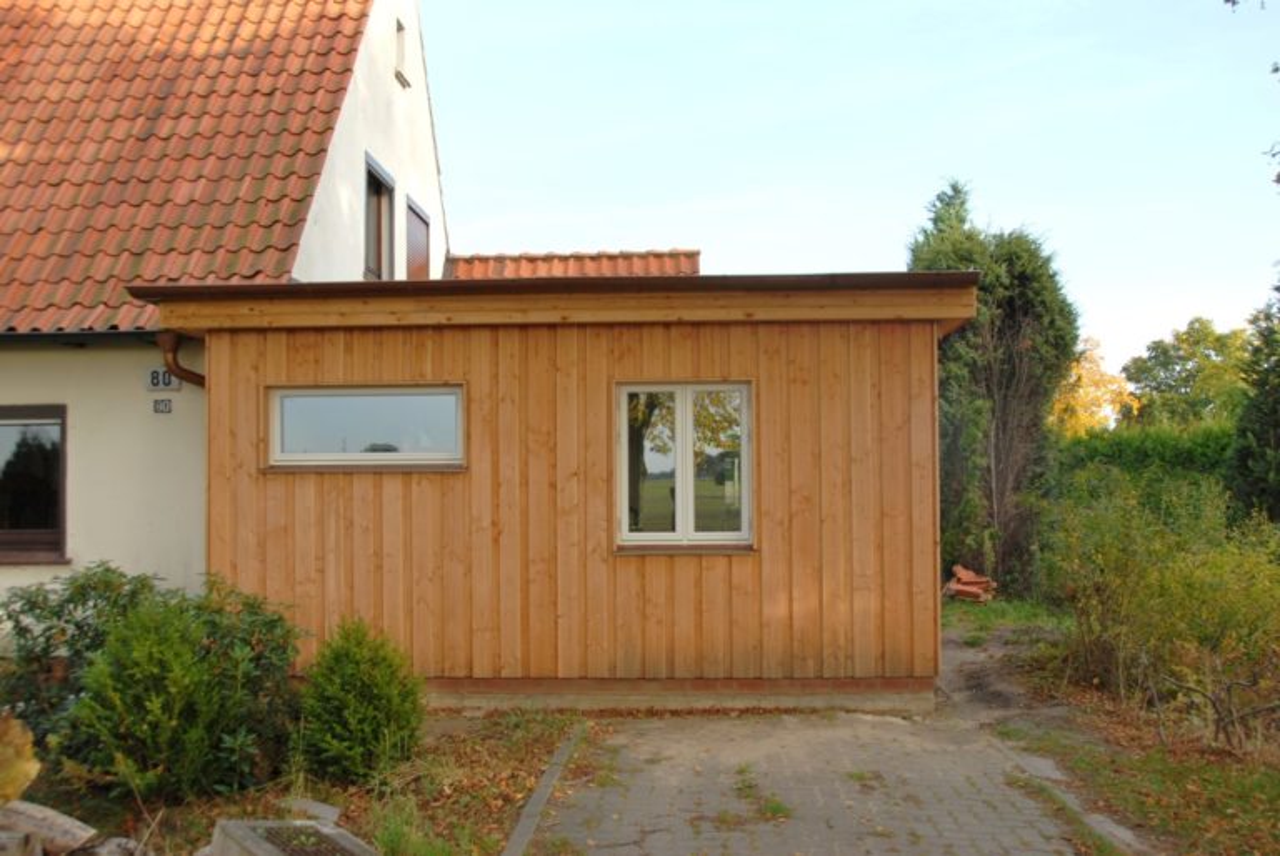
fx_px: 1175
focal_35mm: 33
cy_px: 428
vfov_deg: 40.1
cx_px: 640
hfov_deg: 57.2
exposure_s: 1/160
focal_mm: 22
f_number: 6.3
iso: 100
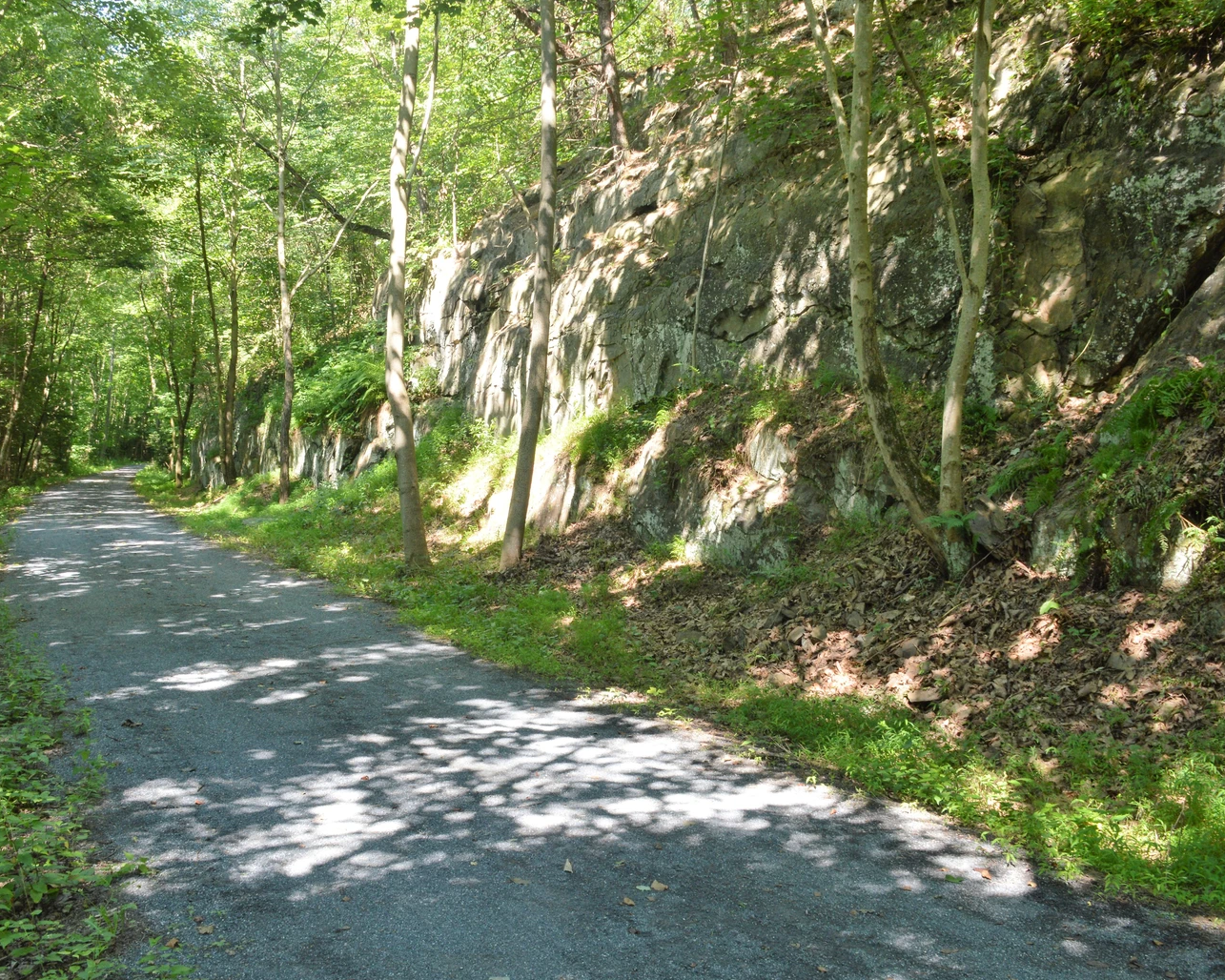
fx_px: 1160
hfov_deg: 55.6
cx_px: 549
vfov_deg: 45.8
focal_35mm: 32
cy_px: 480
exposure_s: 1/20
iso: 400
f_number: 11
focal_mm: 18
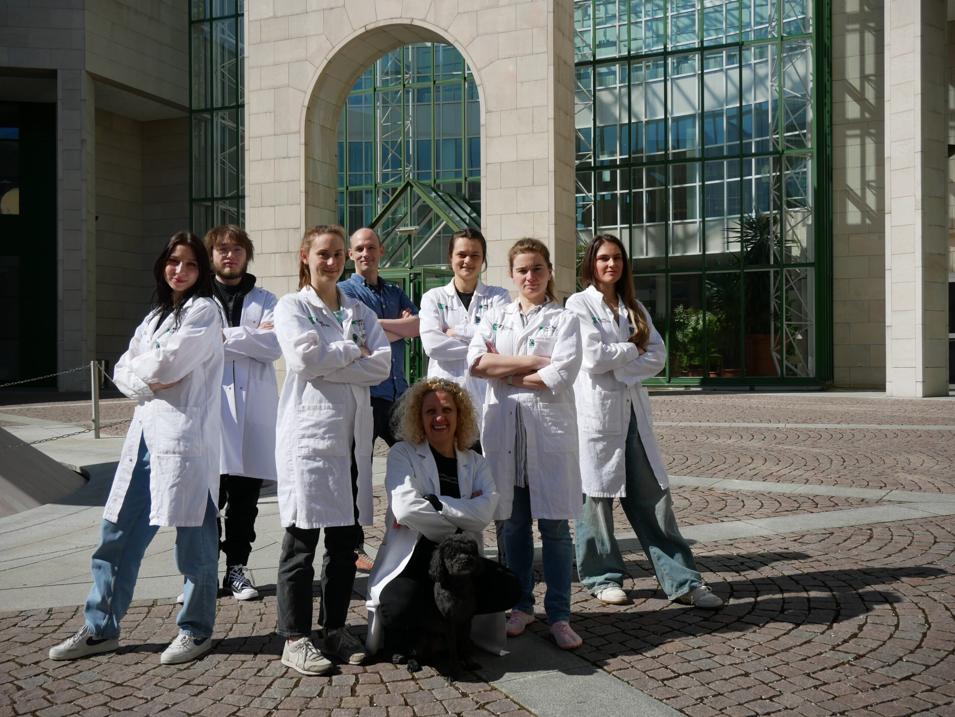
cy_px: 358
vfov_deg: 39.7
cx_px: 478
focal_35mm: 36
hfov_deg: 51.3
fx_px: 994
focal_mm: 18
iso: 200
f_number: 5
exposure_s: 1/2000
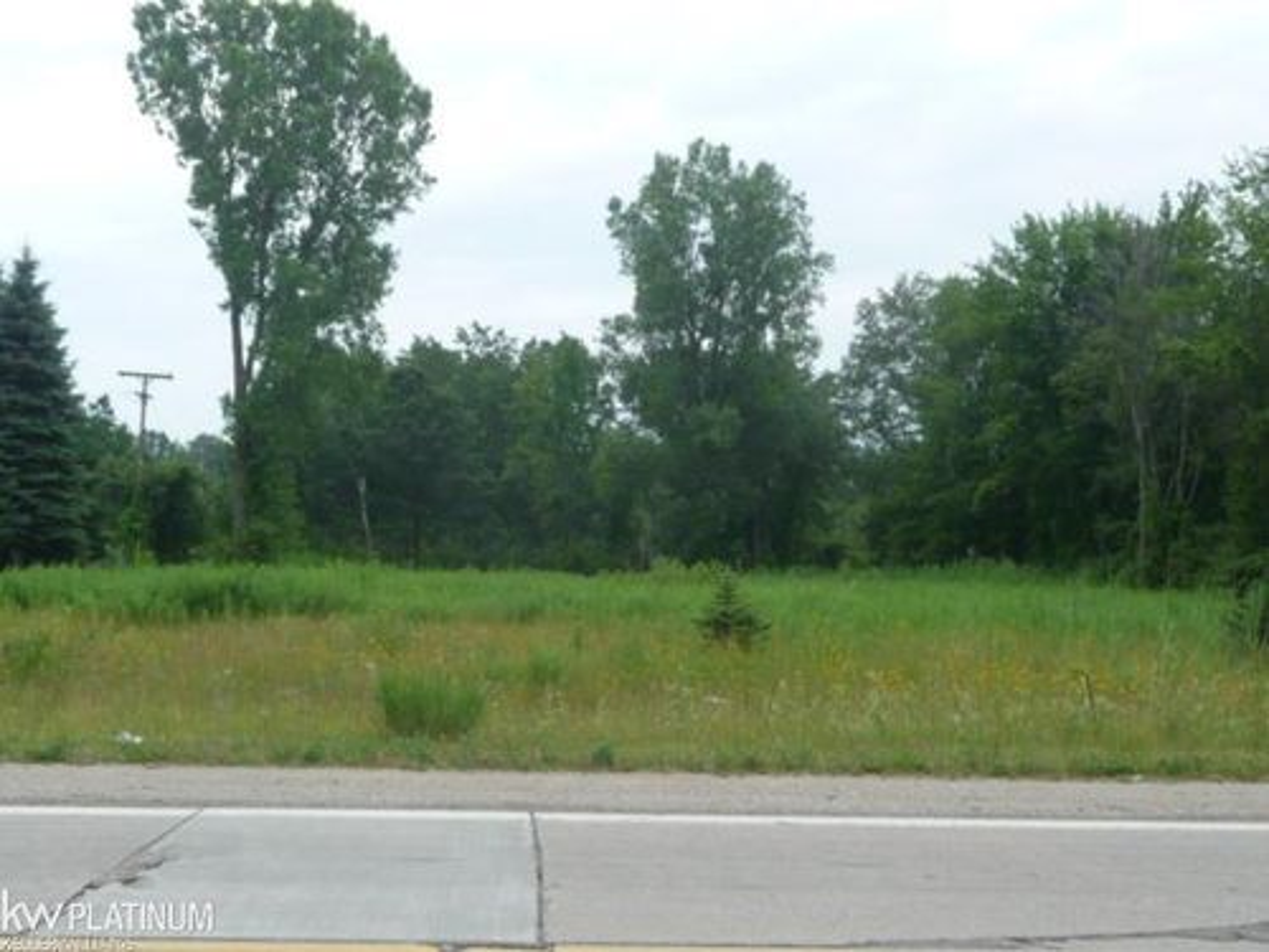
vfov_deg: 30.3
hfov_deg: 39.7
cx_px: 634
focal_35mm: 48
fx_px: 1760
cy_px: 476
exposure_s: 1/400
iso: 100
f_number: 3.4
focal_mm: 5
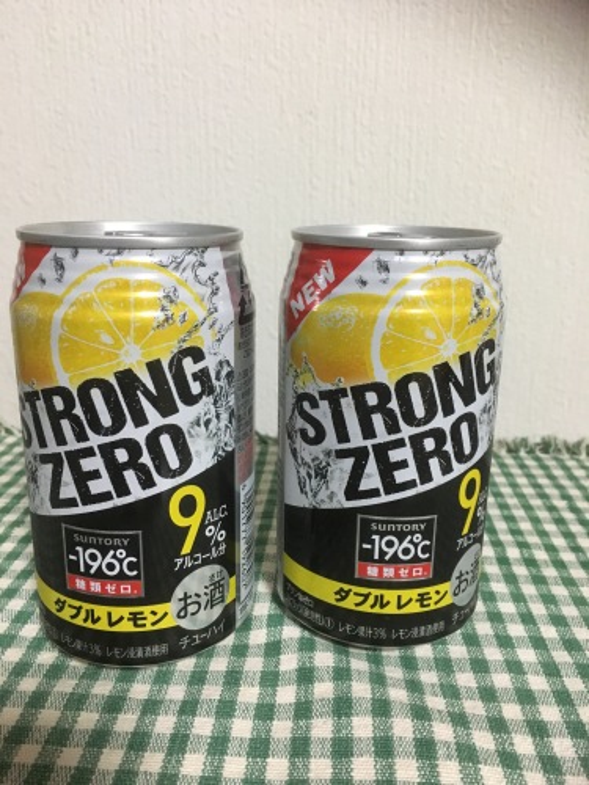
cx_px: 294
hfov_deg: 48.2
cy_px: 392
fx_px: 658
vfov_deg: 61.7
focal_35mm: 29
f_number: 2.2
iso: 200
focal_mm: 4.15
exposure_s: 1/15
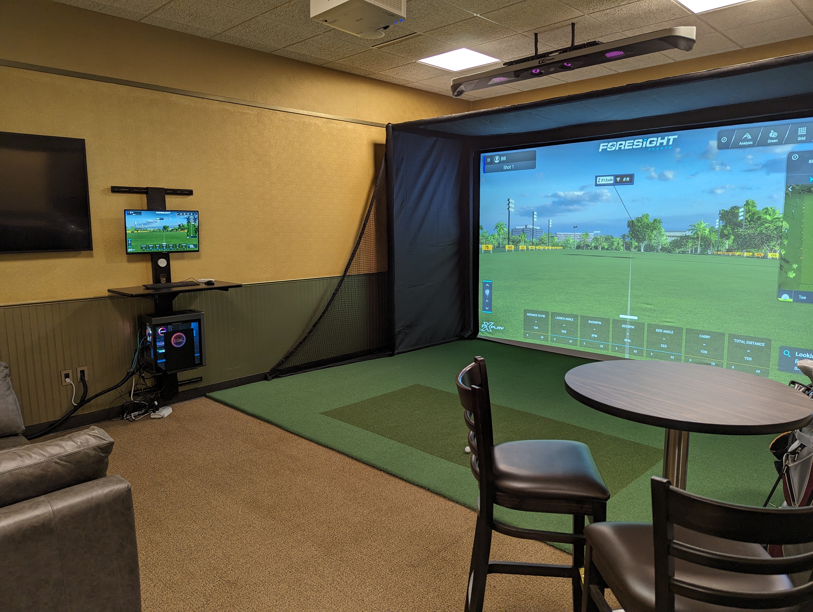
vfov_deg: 56.9
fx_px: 564
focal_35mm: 24
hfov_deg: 71.5
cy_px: 306
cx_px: 406
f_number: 1.85
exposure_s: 1/23.2
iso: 59
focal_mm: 6.81
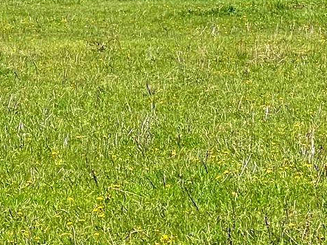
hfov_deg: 5.9
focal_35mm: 334
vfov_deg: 4.4
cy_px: -254
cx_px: 130
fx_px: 3155
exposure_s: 1/713
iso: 32
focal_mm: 9
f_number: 2.8
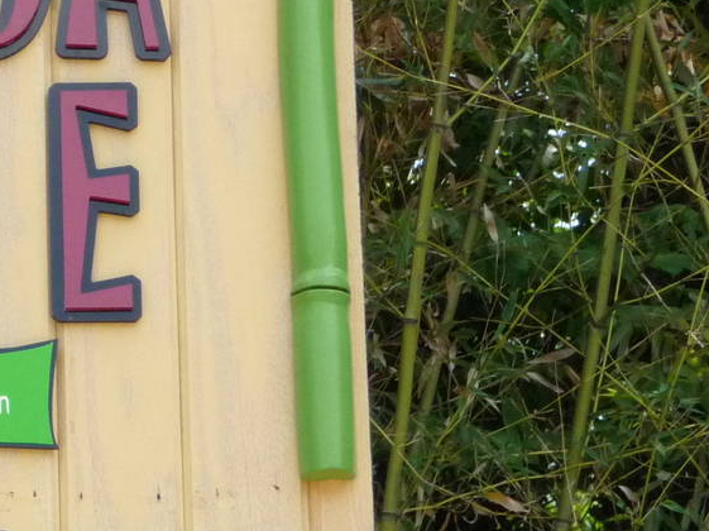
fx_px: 6018
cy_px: 128
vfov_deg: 5.0
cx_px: -291
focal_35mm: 294
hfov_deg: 6.7
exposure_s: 1/500
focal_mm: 17.5
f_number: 4.7
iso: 320
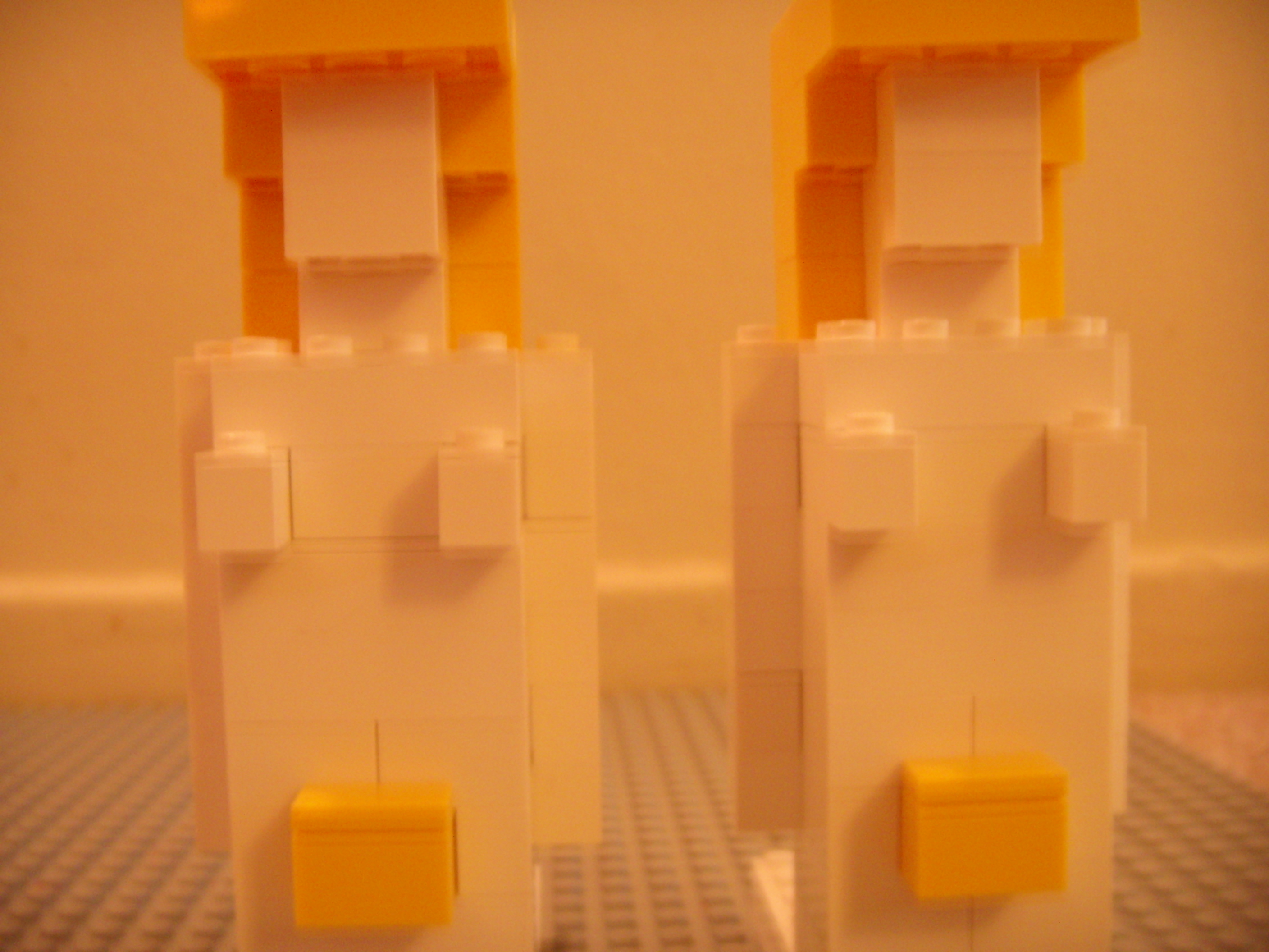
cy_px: 476
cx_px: 634
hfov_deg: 49.0
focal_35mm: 38
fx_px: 1393
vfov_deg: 37.7
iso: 173
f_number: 3.5
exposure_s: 1/4
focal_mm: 6.4
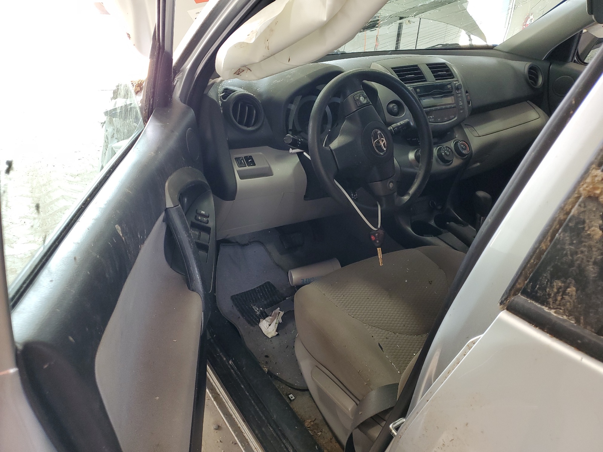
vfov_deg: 53.1
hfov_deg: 67.3
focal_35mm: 26
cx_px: 302
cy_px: 226
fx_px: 453
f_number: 1.5
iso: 90
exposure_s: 1/60.2
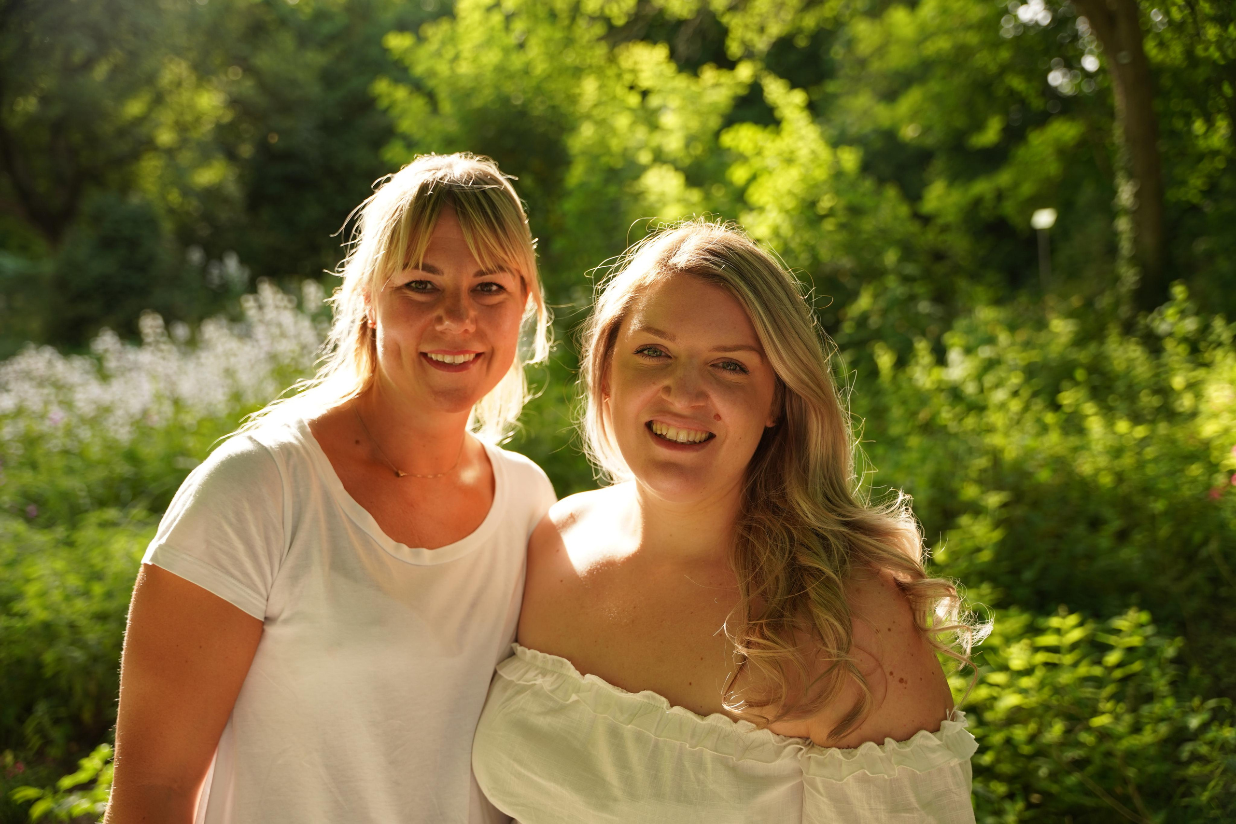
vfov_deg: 34.5
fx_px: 1329
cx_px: 618
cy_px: 412
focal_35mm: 39
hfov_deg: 49.9
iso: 250
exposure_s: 1/200
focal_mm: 38.7
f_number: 2.8
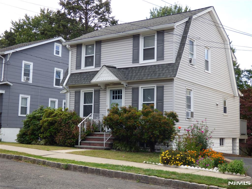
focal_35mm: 48
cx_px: 126
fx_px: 349
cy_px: 94
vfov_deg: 30.3
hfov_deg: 39.7
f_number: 3.8
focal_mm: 8.24
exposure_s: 1/320
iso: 100
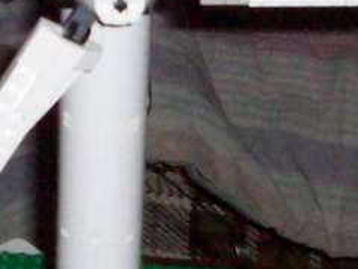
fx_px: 2534
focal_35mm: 245
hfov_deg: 8.1
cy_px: 151
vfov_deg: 6.1
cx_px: 72
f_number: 3.1
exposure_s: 1/144
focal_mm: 7.6
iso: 400
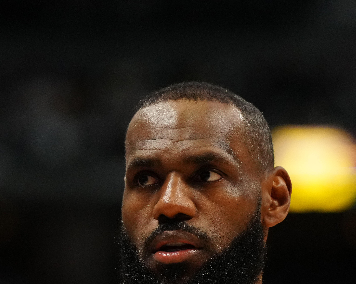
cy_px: 324
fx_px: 5573
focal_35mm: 529
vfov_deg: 2.9
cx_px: 207
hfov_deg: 3.7
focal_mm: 200
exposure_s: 1/2500
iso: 5000
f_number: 3.2
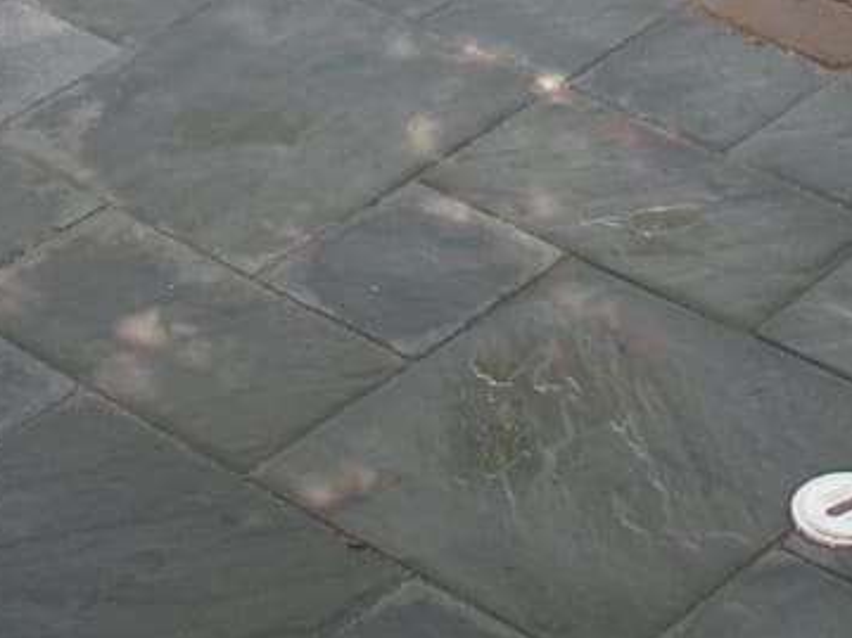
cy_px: -524
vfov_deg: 10.7
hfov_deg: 15.1
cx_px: 616
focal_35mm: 130
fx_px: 3199
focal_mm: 6.3
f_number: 3.5
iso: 130
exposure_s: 1/65.3
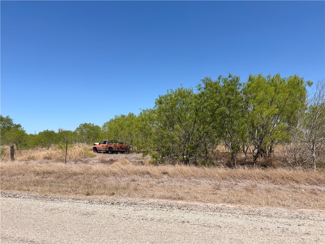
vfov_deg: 56.8
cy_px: 122
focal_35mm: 24
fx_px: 225
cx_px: 162
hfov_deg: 71.6
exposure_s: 1/4405
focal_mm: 6.76
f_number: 1.78
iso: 80
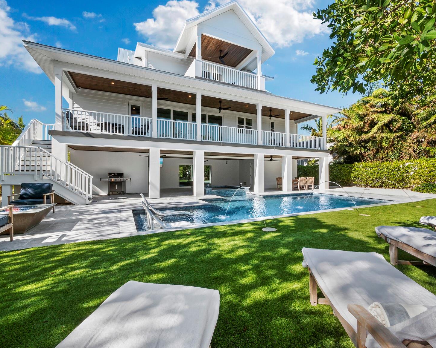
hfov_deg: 96.8
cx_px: 222
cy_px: 173
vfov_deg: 84.0
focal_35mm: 15
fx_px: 194
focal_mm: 7
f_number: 11
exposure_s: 1/160
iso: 400
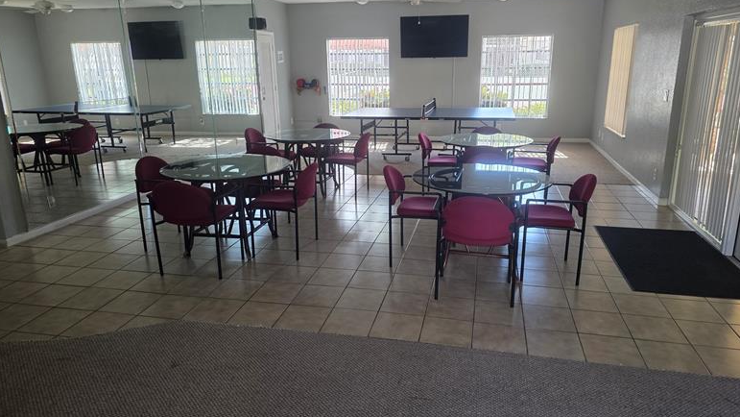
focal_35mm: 26
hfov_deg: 71.9
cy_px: 185
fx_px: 510
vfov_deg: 44.3
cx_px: 374
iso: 200
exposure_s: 1/180
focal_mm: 6.25
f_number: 1.7
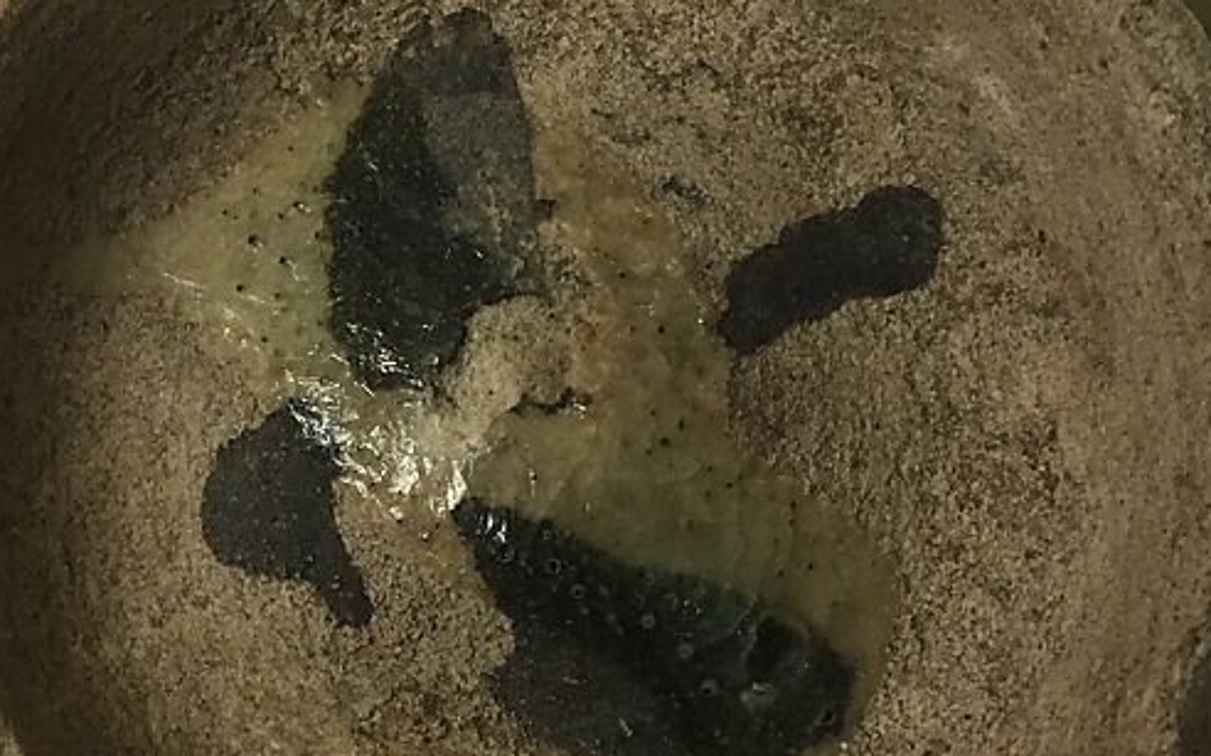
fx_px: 2474
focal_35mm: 75
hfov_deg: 27.4
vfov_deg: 17.3
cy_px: 525
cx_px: 458
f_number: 2.2
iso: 50
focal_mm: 4.15
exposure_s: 1/33
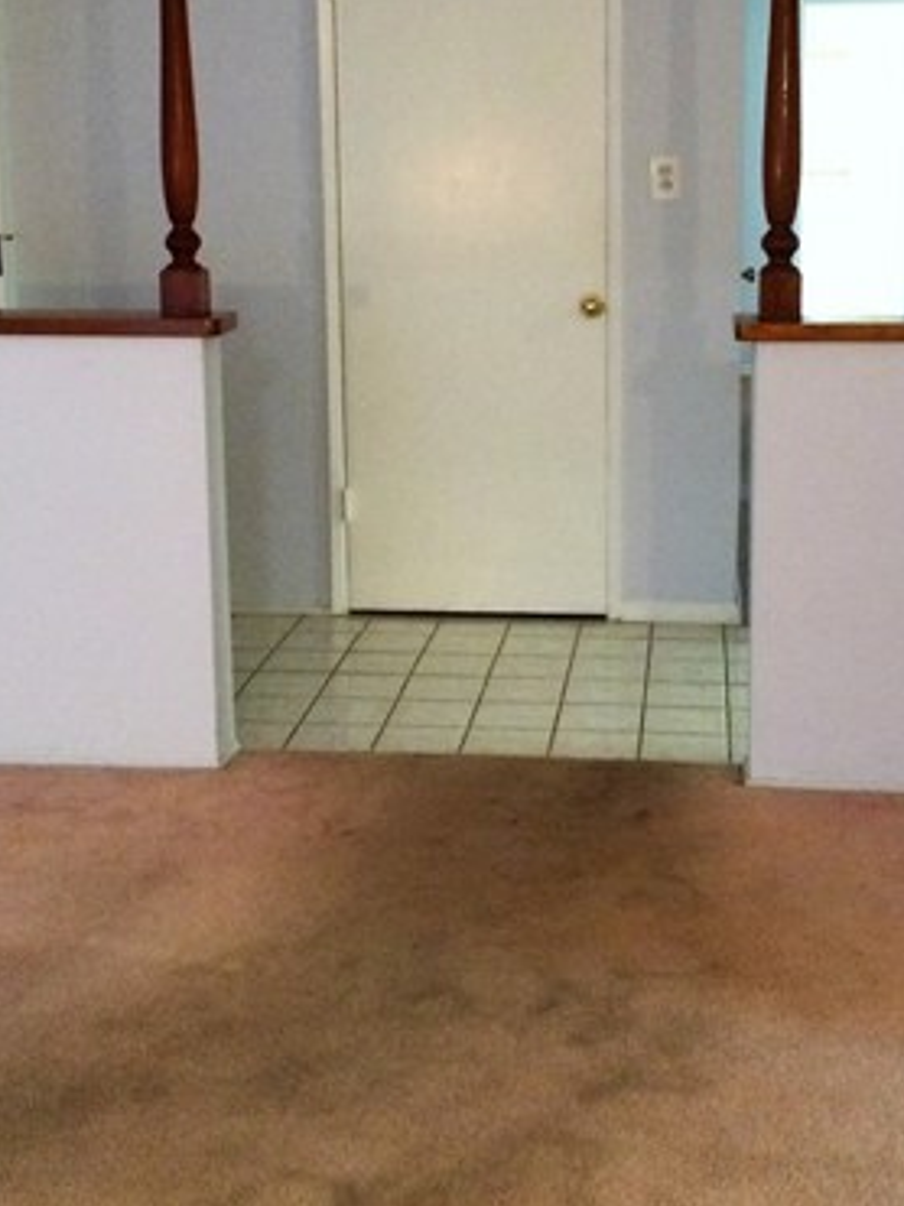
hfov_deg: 29.1
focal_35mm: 50
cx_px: 491
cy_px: 432
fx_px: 1742
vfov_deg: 37.9
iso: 250
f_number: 2.2
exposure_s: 1/20
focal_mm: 4.15
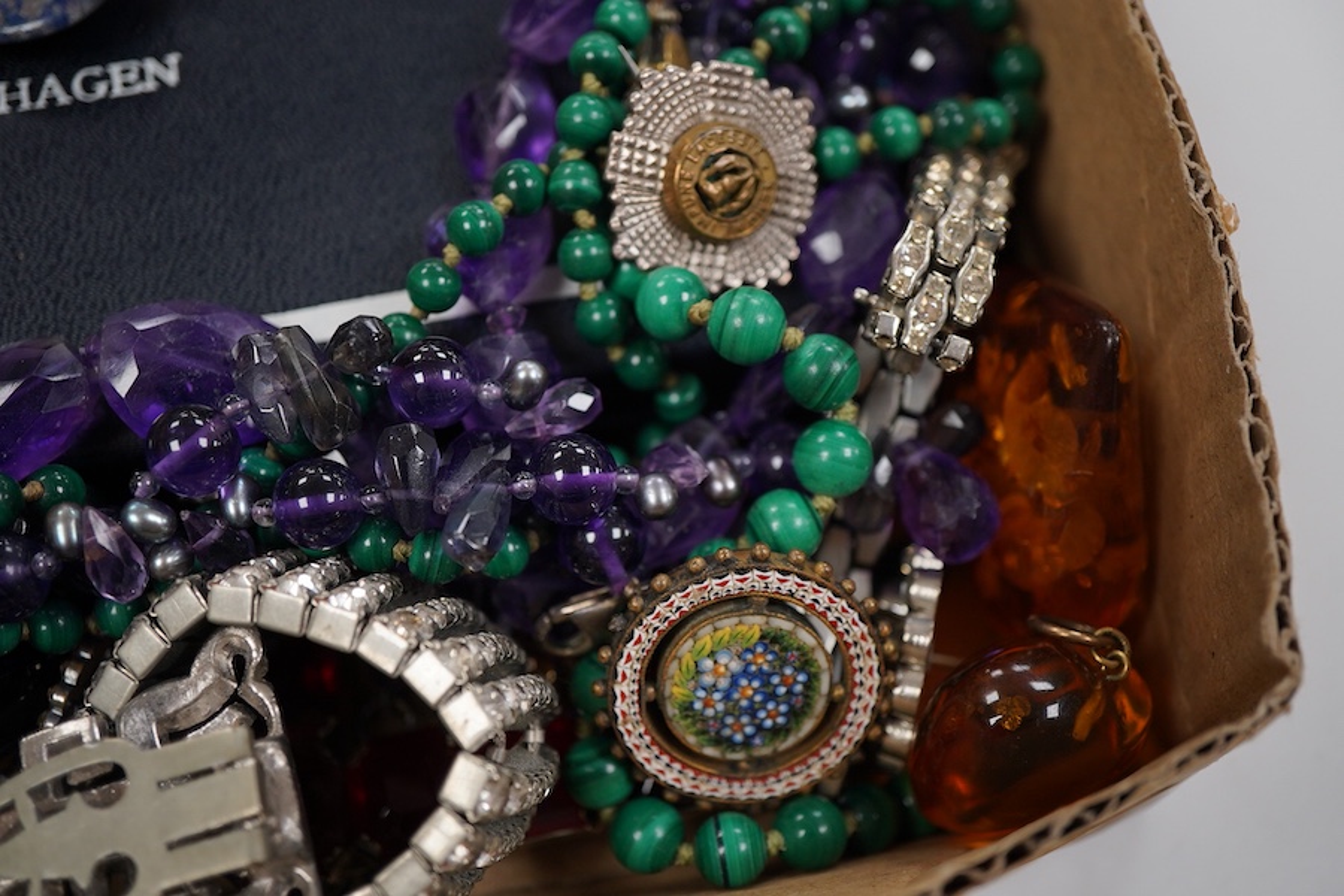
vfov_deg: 29.9
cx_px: 672
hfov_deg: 43.6
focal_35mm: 45
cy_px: 448
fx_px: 1680
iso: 500
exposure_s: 1/125
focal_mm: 30
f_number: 5
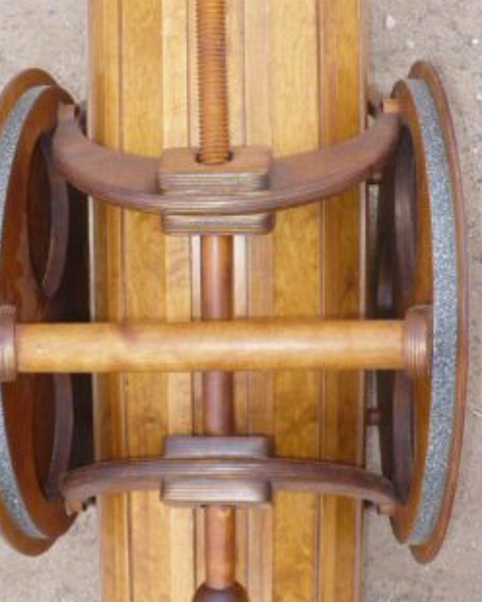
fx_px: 874
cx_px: 217
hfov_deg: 30.8
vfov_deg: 38.0
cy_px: 287
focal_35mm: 49
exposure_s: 1/50
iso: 100
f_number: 2.8
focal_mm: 6.1
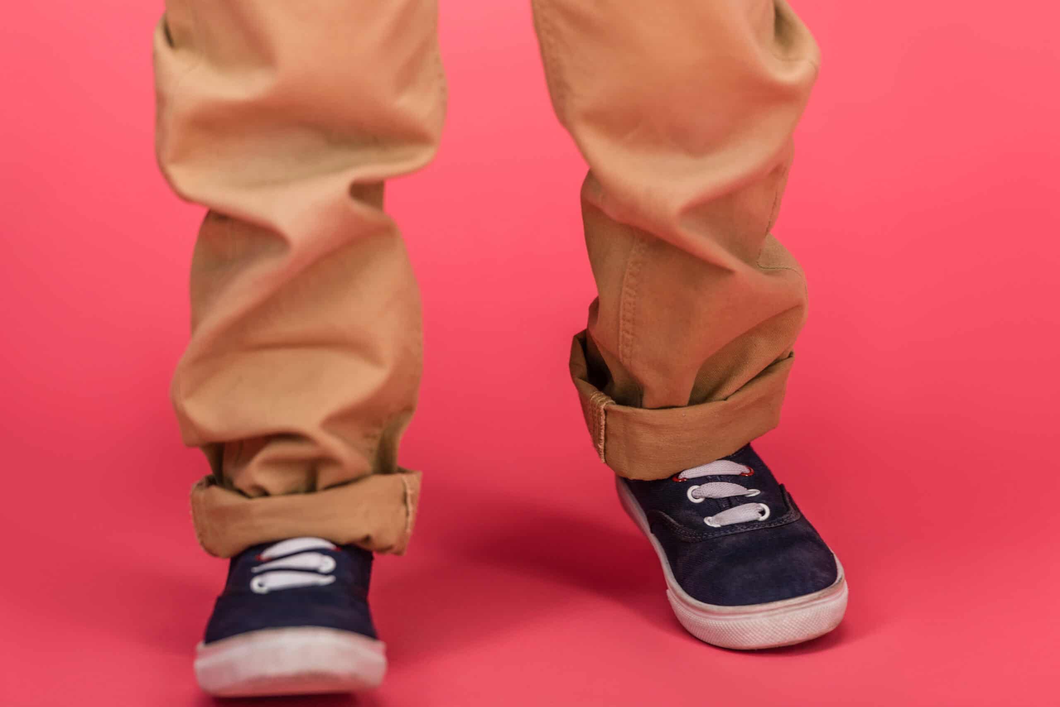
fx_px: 5891
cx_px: 530
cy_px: 354
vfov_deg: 6.9
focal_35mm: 200
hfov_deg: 10.3
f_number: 4.5
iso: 100
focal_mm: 200
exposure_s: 1/200
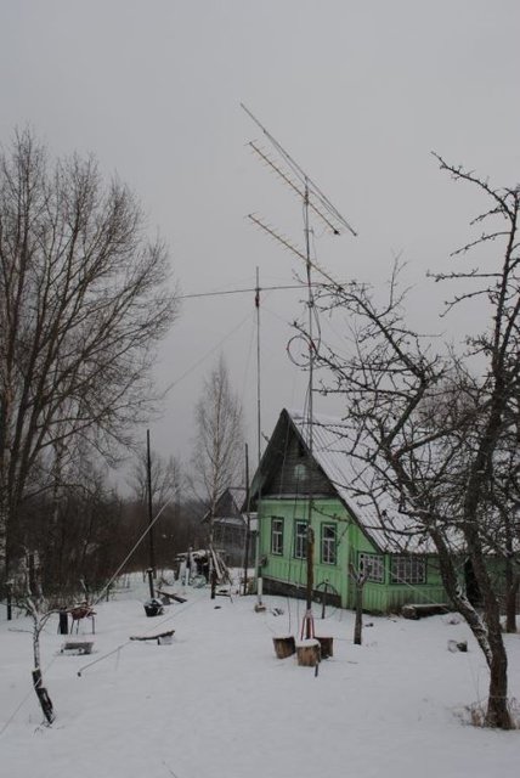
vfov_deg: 61.9
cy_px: 389
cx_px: 260
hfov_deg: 43.7
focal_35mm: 30
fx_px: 649
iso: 100
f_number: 8
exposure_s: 1/250
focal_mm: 20
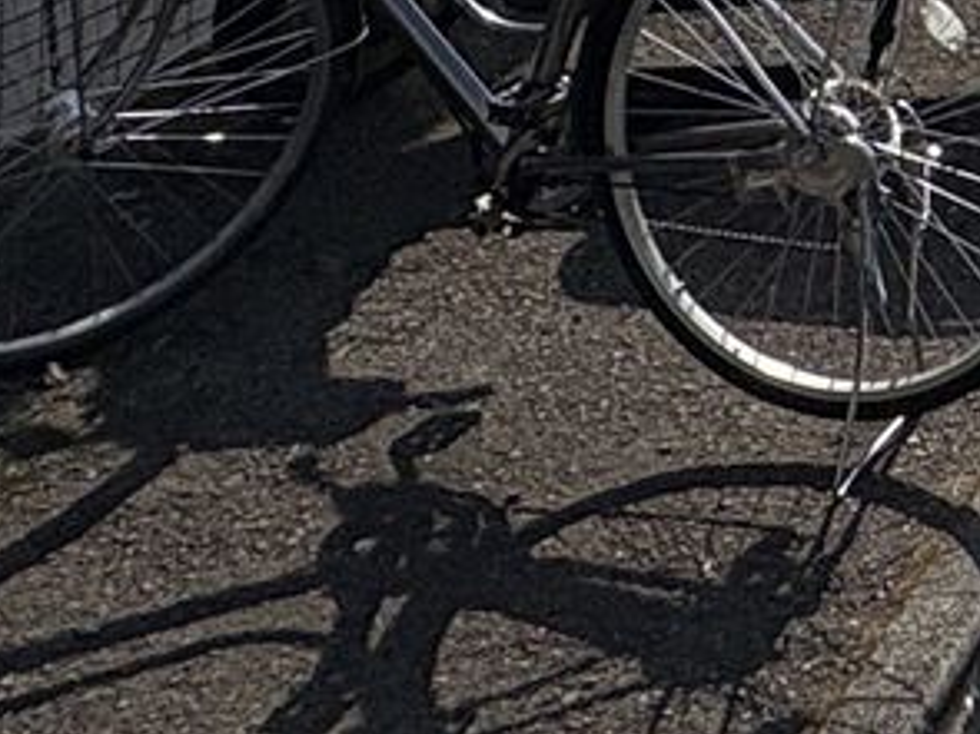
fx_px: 2688
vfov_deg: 12.9
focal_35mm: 95
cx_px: 1598
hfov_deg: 17.8
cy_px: -864
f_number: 2.2
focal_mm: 2.22
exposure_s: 1/6667
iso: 32
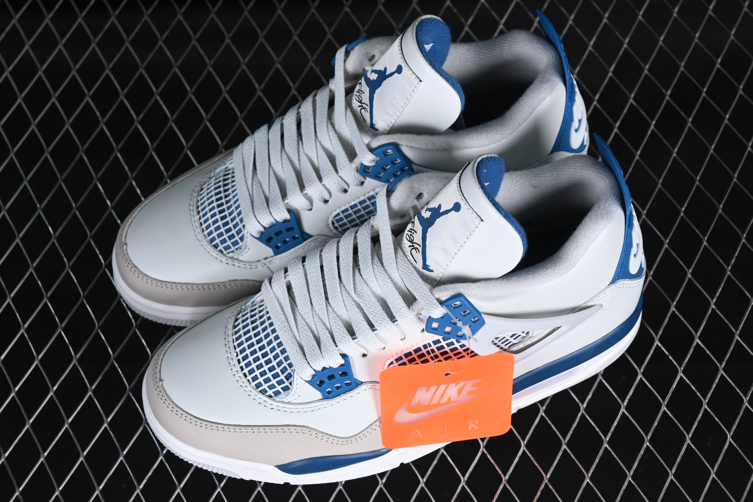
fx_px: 1569
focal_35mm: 75
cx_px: 376
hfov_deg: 27.0
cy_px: 251
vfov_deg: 18.2
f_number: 7.1
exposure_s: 1/80
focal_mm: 50
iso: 160
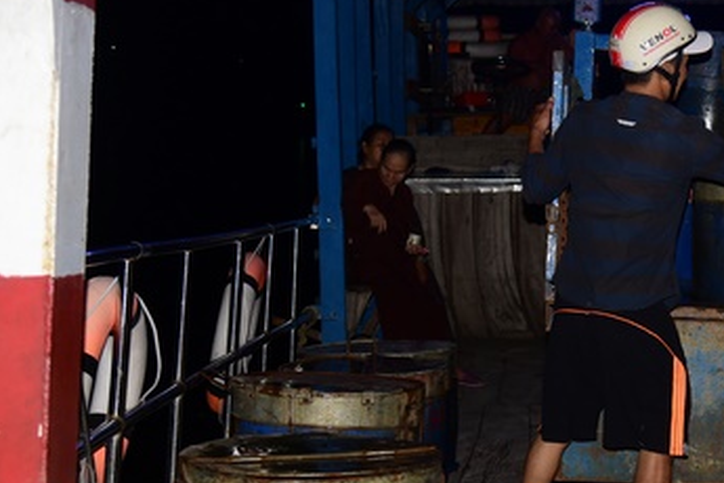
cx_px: 640
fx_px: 1669
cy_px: 290
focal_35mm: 83
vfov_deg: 16.4
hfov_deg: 23.9
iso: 320
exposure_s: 1/60
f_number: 4
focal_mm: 44
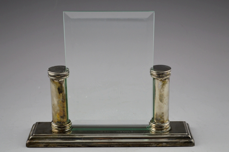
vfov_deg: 18.9
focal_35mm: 72
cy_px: 76
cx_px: 114
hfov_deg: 28.1
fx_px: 457
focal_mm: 48
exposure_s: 1/100
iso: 400
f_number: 5.3
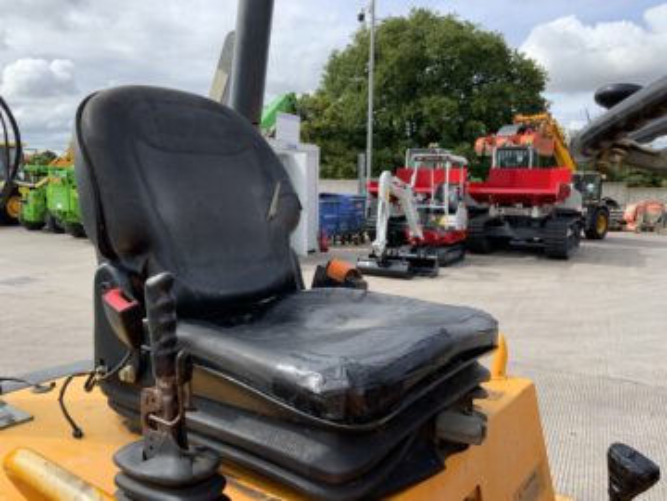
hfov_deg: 61.7
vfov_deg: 48.2
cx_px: 334
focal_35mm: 29
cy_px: 250
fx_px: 559
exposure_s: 1/929
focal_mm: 3
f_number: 1.8
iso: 16
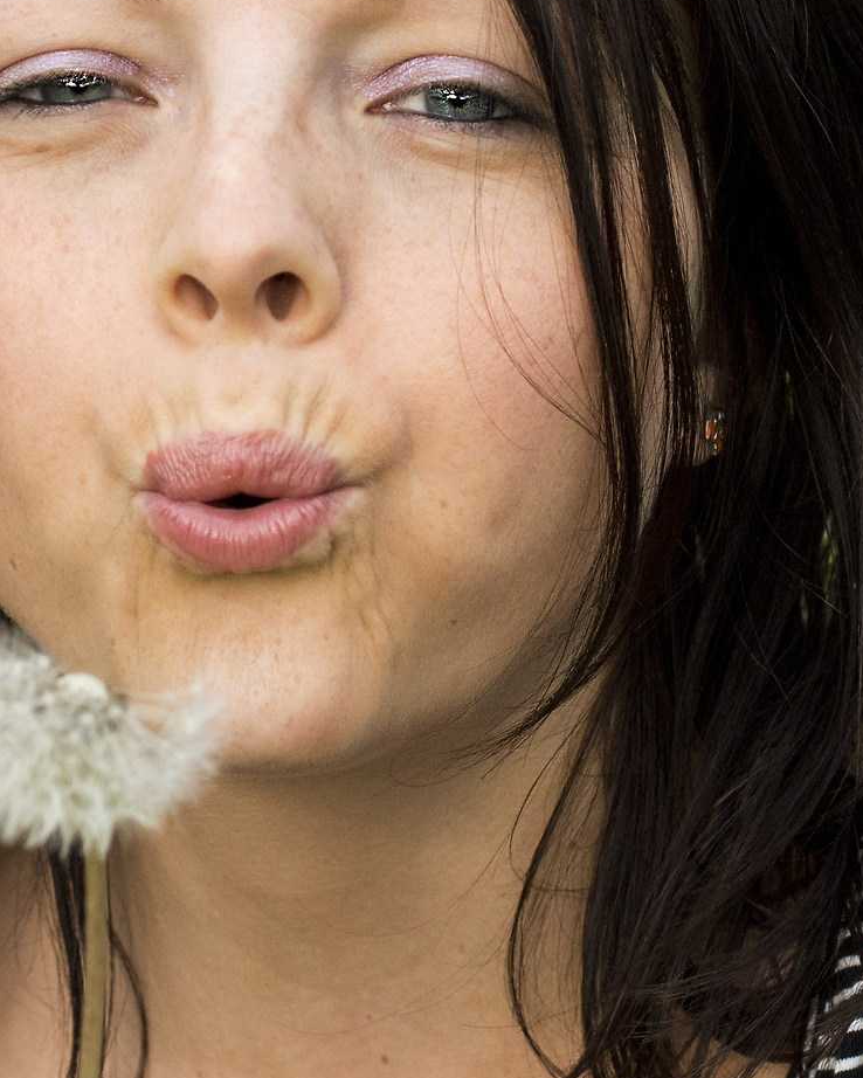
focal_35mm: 183
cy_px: 335
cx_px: 36
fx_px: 5841
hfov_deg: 8.4
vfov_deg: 10.5
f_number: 5.6
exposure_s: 1/1000
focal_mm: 50
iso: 800
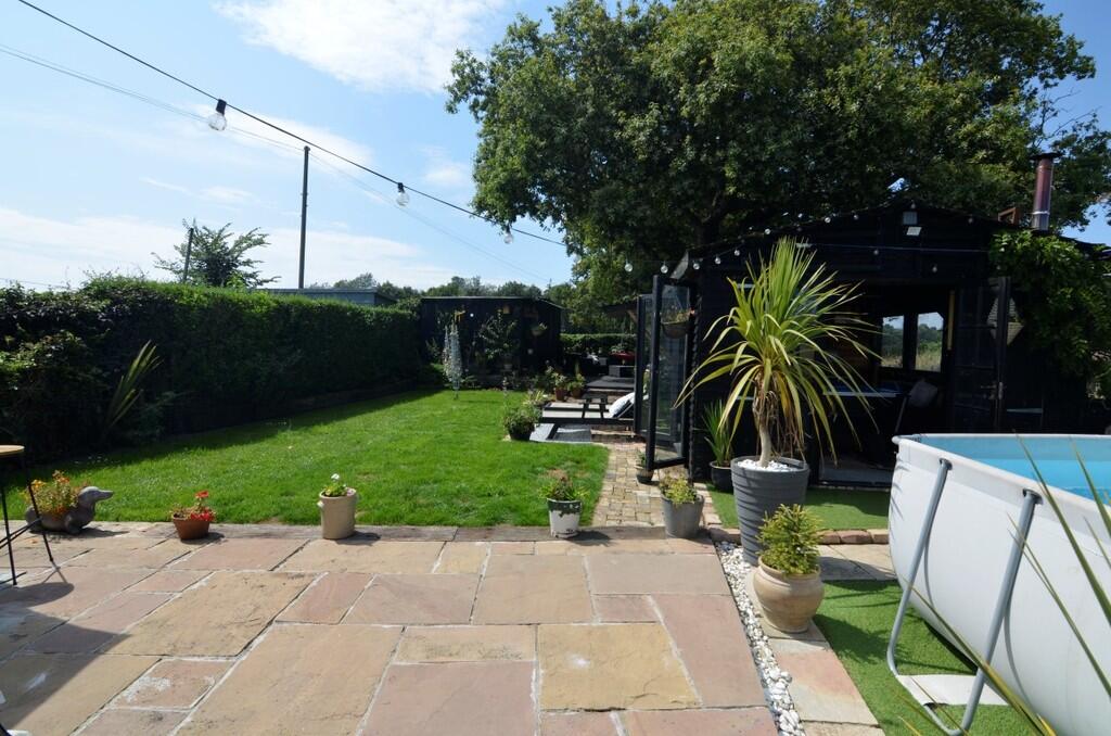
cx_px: 556
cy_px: 368
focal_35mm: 16
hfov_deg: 95.1
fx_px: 508
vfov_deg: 71.8
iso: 110
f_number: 8
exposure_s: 1/250
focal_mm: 11
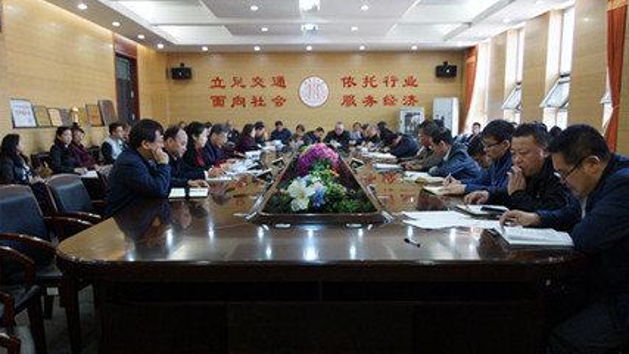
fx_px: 534
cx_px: 314
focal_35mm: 32
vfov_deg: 36.6
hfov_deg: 61.0
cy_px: 201
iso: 1600
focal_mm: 20
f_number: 3.5
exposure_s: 1/100
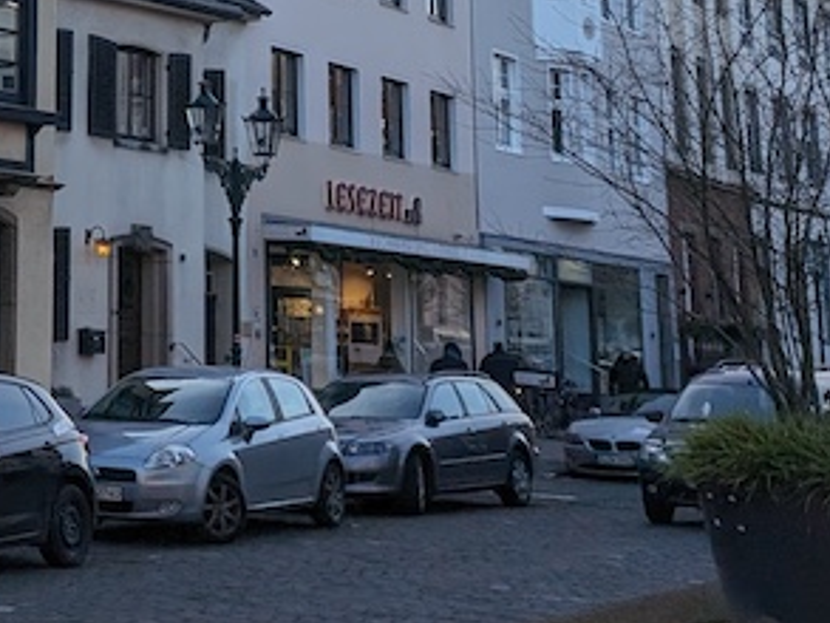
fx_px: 2015
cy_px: -276
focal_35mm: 84
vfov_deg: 16.2
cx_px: -269
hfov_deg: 21.0
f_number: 1.68
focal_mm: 6.9
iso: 21
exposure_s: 1/684
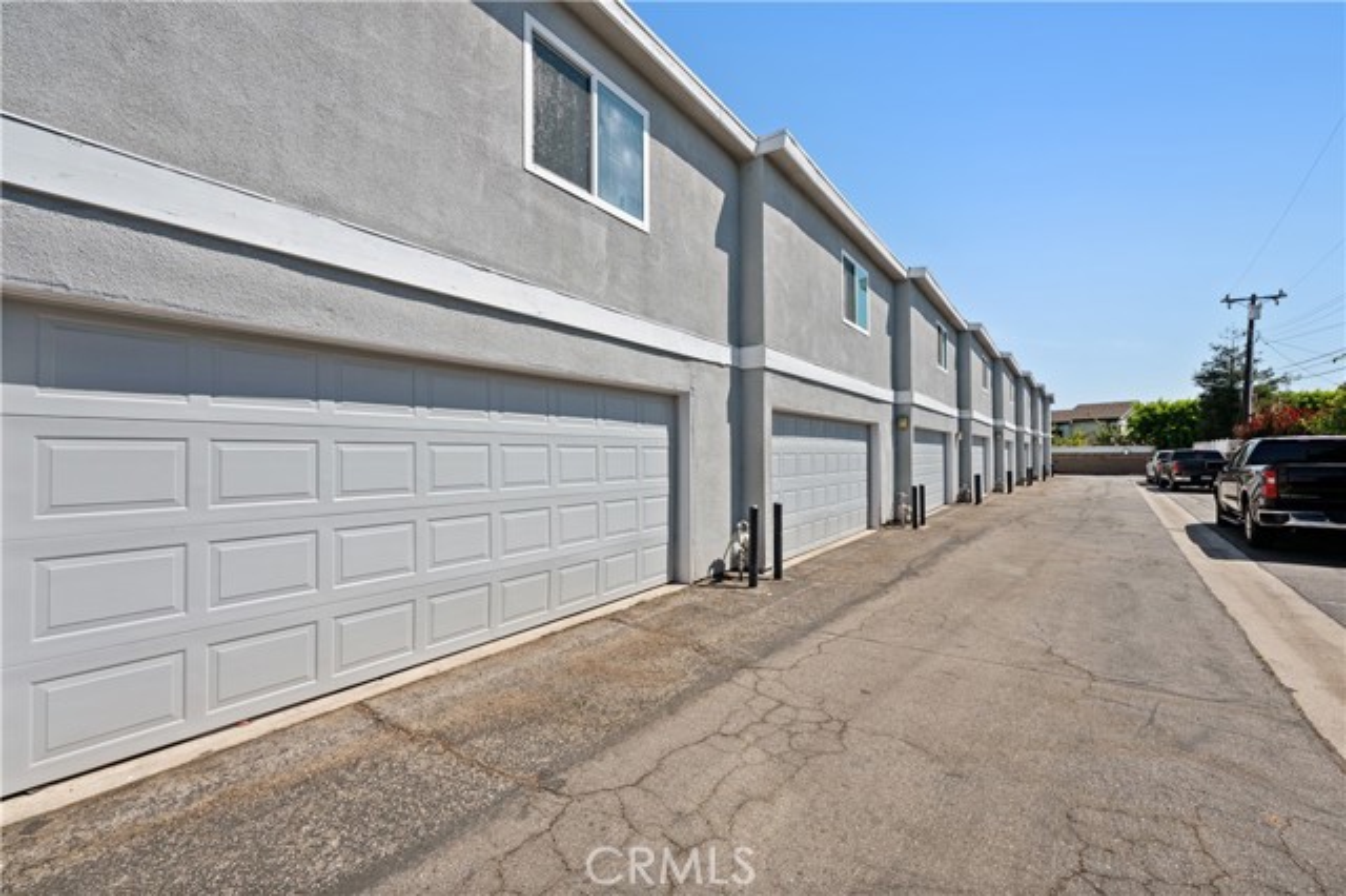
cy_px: 448
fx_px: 523
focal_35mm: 14
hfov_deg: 104.3
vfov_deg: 81.1
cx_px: 673
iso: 100
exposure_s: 1/500
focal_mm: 14
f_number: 8
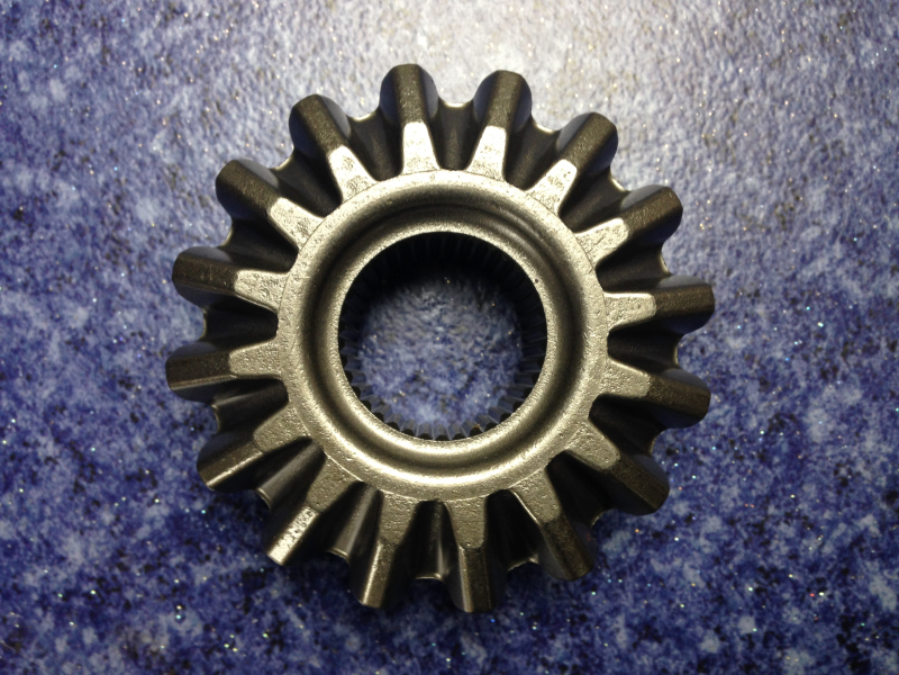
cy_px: 338
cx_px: 450
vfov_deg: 42.9
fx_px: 857
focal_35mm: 33
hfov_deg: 55.4
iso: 64
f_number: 2.4
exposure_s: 1/20
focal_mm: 4.12
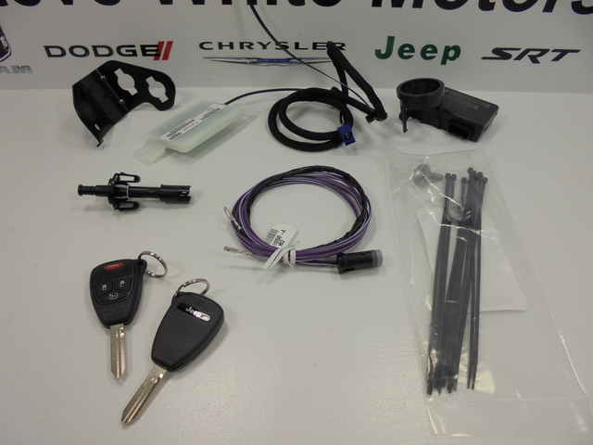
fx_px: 445
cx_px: 296
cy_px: 222
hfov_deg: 67.3
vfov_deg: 53.1
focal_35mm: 26
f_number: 3.5
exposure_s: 1/250
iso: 100
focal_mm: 4.6
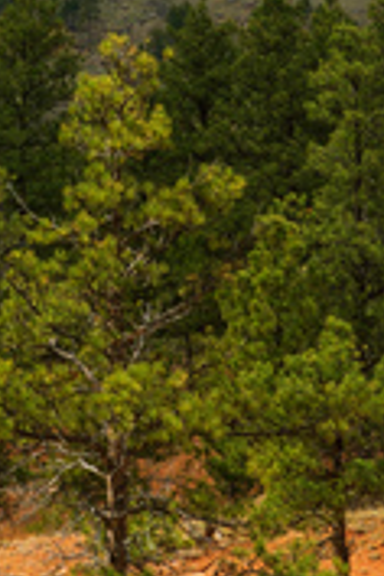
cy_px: -264
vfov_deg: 5.8
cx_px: 137
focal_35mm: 355
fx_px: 5680
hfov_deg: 3.9
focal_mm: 105
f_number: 8
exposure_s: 1/400
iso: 400
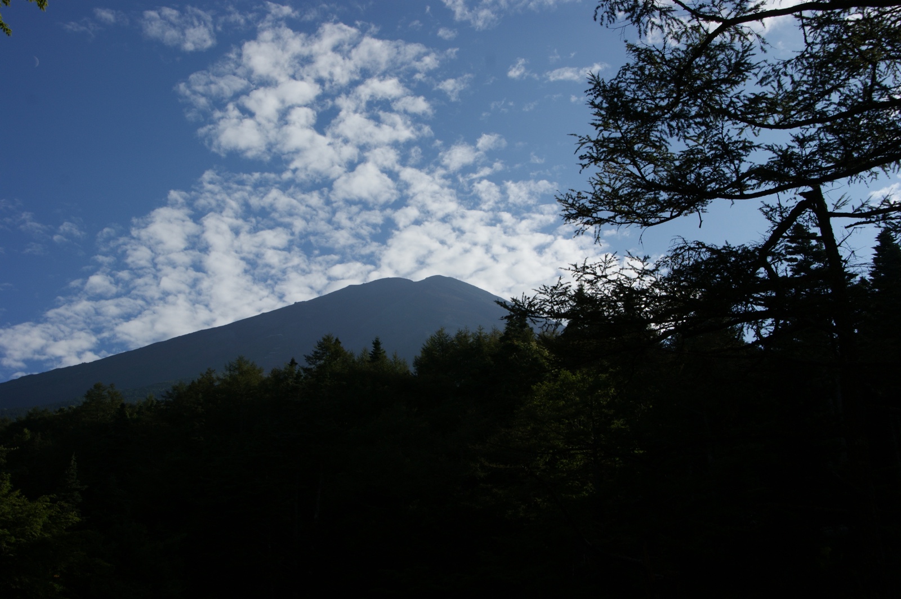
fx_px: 1050
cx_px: 450
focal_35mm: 42
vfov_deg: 31.8
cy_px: 300
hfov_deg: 46.4
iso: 100
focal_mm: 28
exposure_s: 1/250
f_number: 11
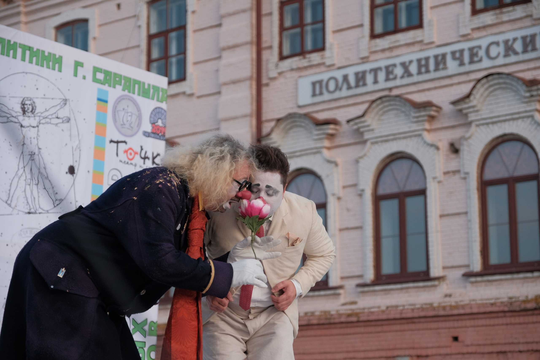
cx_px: 270
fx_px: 1245
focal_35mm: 83
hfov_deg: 24.5
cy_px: 180
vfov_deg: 16.5
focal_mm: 55
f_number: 2.8
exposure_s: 1/320
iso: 400
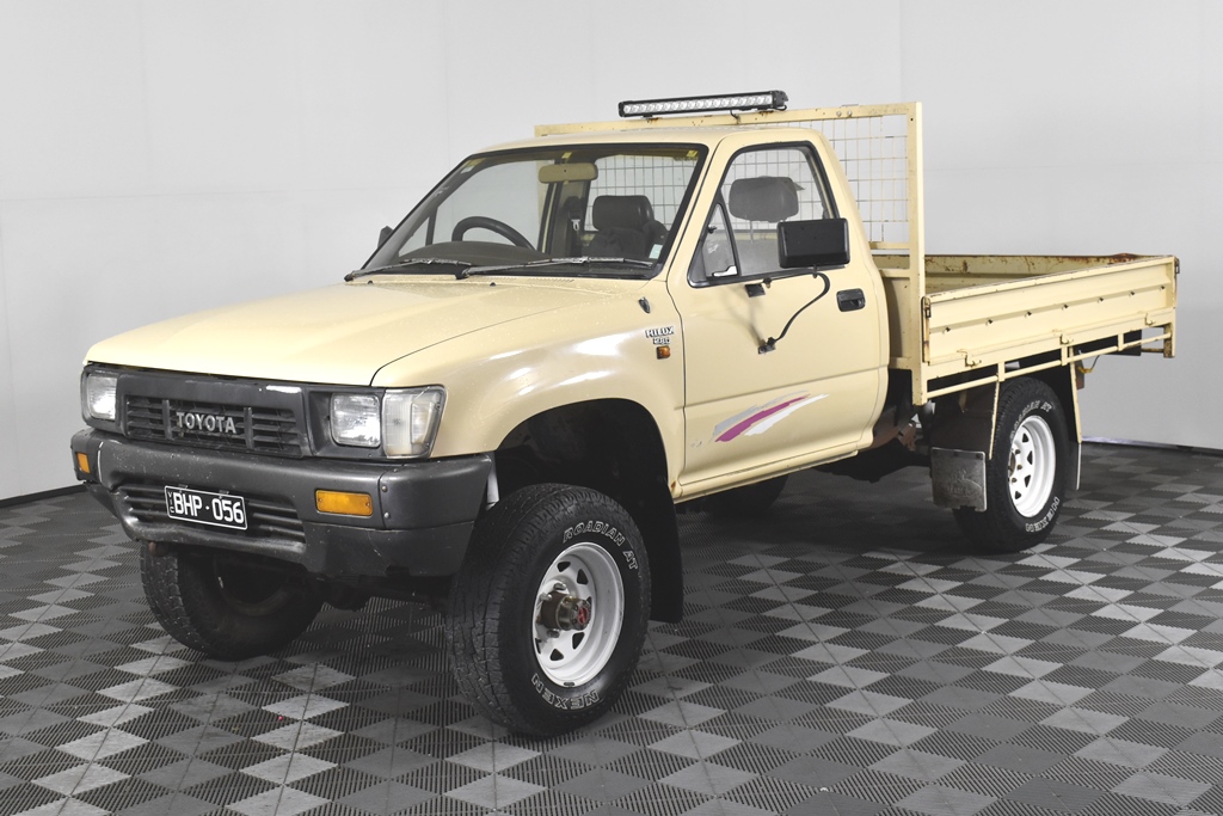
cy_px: 408
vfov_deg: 26.5
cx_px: 612
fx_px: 1733
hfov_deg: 38.9
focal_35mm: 51
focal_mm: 34
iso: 1600
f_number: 8
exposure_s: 1/250
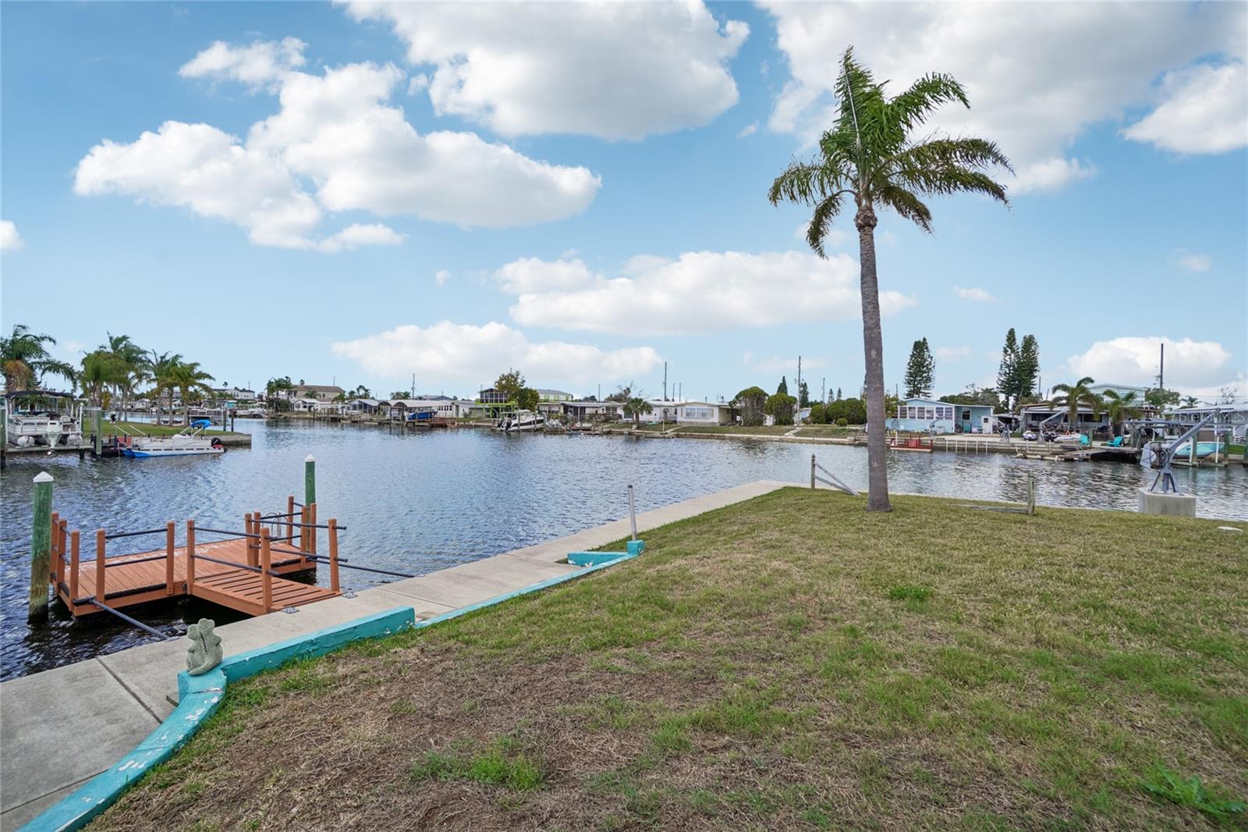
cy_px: 416
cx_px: 624
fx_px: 520
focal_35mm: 15
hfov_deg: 100.4
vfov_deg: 77.3
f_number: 8
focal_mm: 10
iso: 100
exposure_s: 1/350
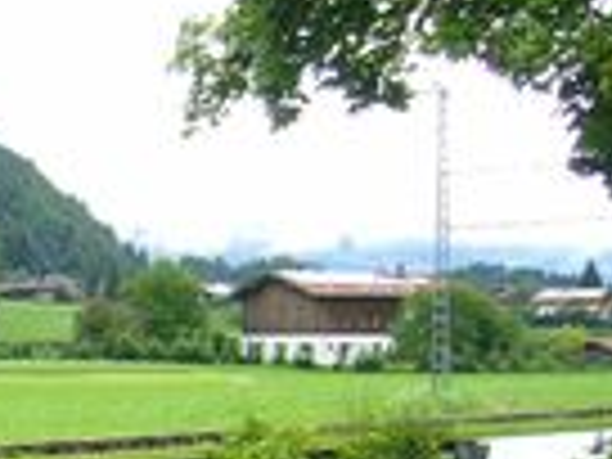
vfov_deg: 14.0
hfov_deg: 17.6
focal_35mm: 103
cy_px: 536
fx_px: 1821
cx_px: -243
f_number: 2.8
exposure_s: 1/80
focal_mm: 5.8
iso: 80
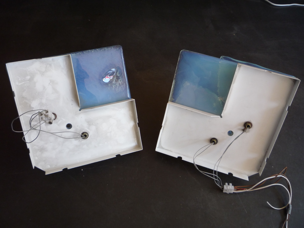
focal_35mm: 30
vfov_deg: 46.8
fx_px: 263
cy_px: 114
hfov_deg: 60.0
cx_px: 152
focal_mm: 5.2
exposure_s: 1/30
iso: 160
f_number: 3.3
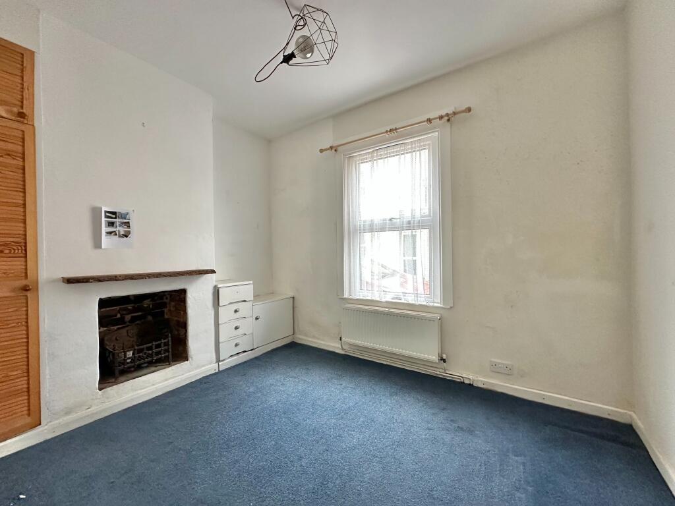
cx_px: 338
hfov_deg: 102.1
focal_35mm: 14
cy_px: 253
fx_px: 273
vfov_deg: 85.7
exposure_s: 1/60
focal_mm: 2.22
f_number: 2.2
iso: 640
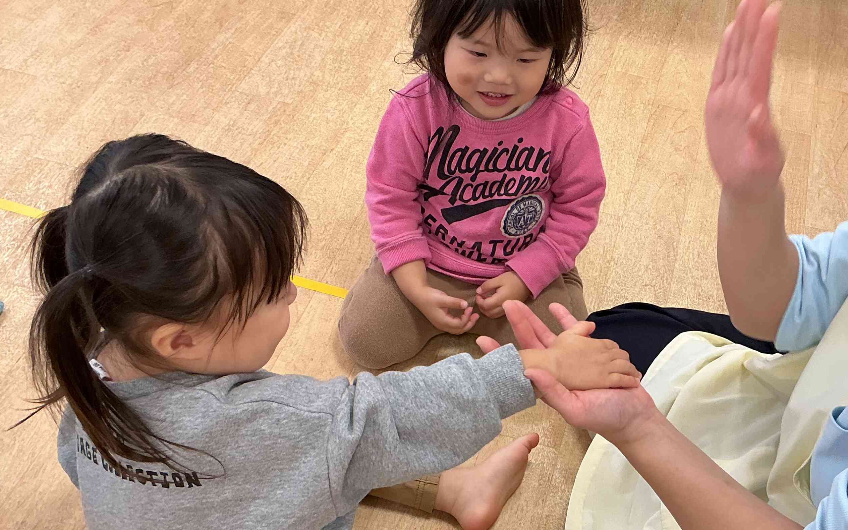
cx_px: 561
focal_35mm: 49
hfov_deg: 40.6
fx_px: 1133
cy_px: 325
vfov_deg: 26.3
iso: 50
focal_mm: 3
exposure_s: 1/120
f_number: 1.8
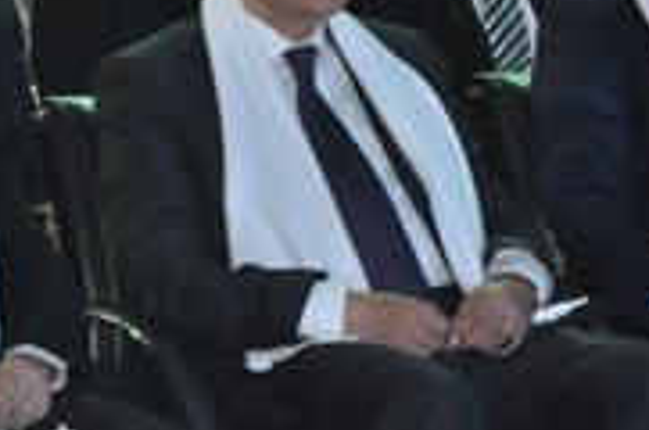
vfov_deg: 4.4
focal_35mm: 311
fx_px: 5597
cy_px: 111
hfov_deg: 6.6
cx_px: 314
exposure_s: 1/60
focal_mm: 92
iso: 2500
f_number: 5.6
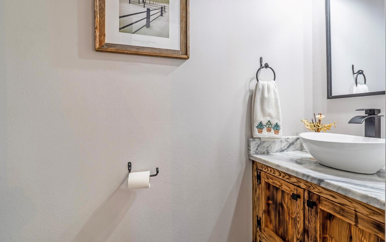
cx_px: 192
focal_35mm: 18
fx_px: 184
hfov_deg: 92.6
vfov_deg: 66.4
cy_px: 116
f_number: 9
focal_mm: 11
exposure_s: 1/60
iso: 250
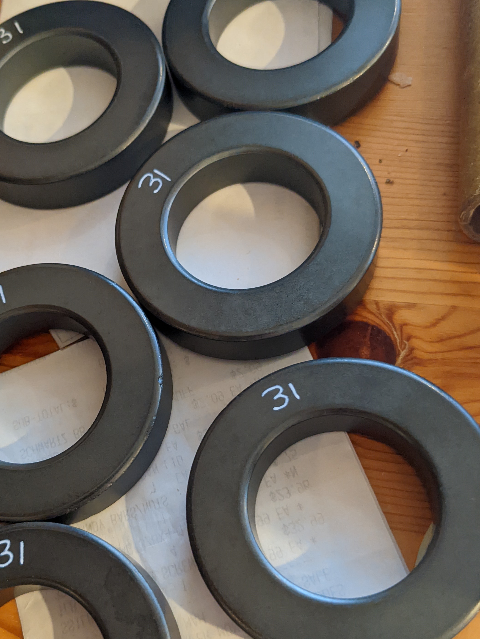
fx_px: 721
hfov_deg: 36.5
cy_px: 382
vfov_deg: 47.6
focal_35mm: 39
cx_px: 161
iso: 642
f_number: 1.73
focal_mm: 4.38
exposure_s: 1/24
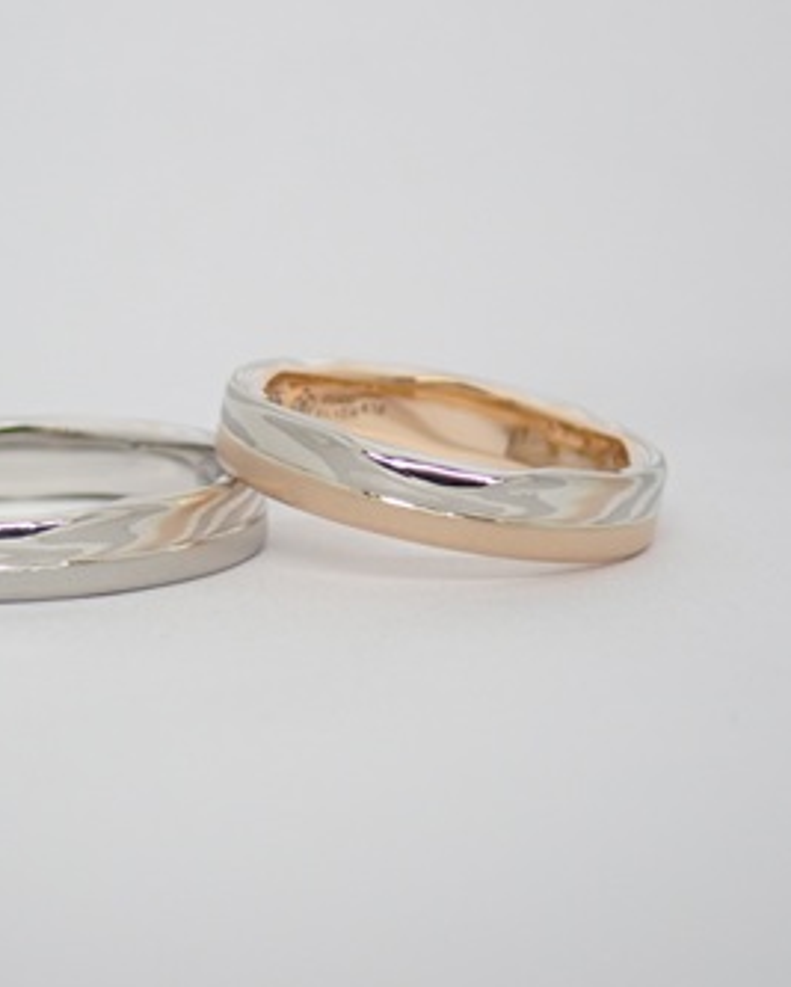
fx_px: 3156
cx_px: 210
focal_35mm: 108
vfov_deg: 17.8
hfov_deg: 14.2
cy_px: 494
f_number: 4.3
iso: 200
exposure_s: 1/80
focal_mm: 14.62
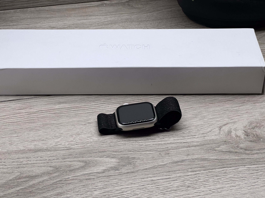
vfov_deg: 19.1
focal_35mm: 77
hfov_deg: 25.3
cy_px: 99
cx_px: 132
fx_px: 589
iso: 40
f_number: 2.8
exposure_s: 1/100
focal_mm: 9
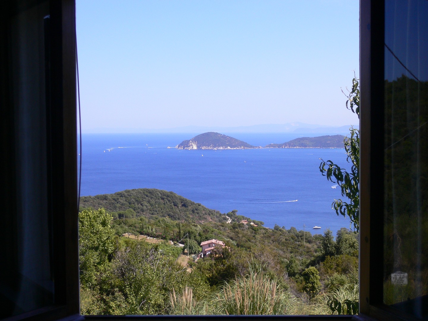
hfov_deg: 31.7
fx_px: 754
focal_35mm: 61
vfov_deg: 24.0
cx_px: 214
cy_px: 160
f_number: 7.5
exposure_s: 1/160
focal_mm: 10.1
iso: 80
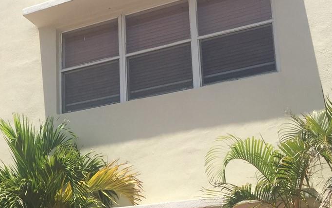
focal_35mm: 72
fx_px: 652
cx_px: -3
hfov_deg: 26.9
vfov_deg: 17.9
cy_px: 167
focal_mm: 4.15
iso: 32
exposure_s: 1/1883
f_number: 2.2
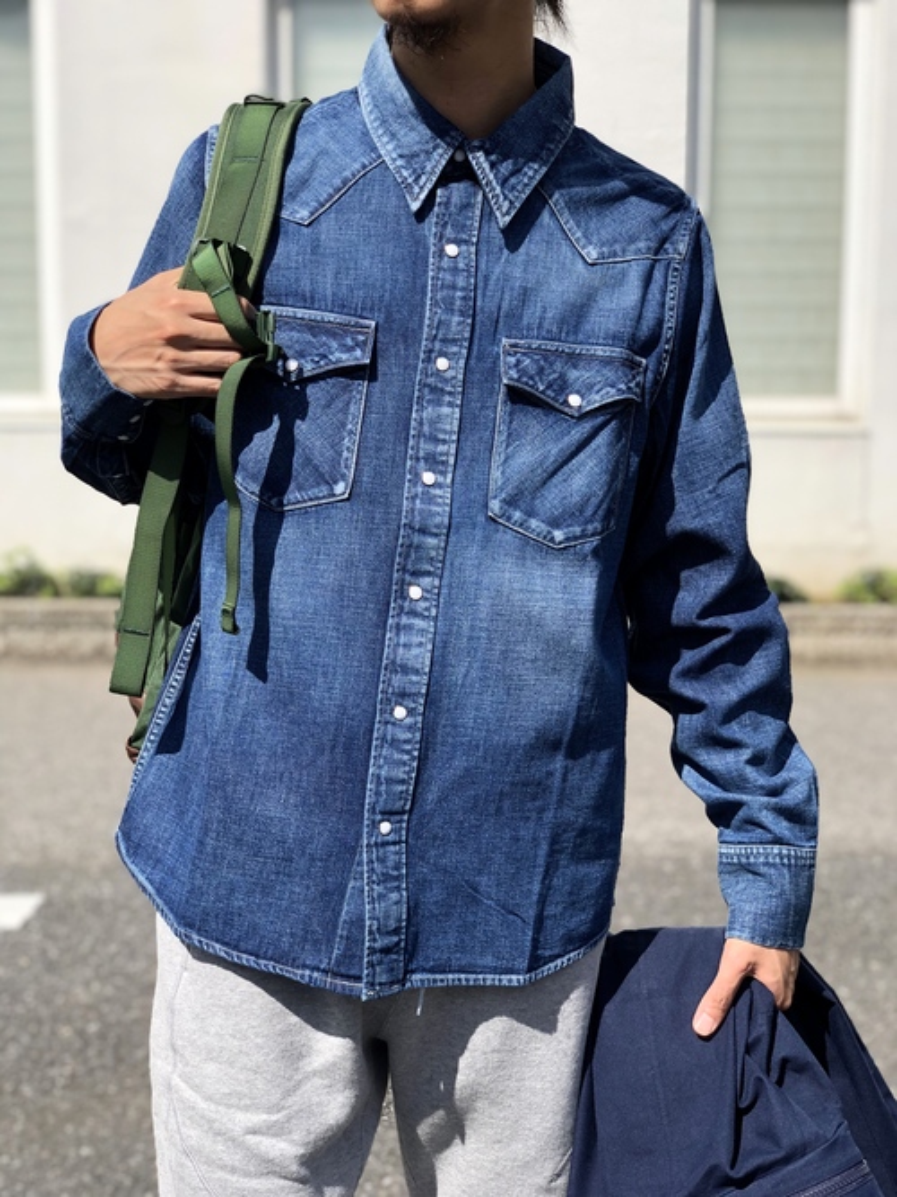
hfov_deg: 28.0
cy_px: 598
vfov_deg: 36.8
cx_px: 448
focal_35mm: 52
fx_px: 1797
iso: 16
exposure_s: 1/738
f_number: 2.4
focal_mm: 6
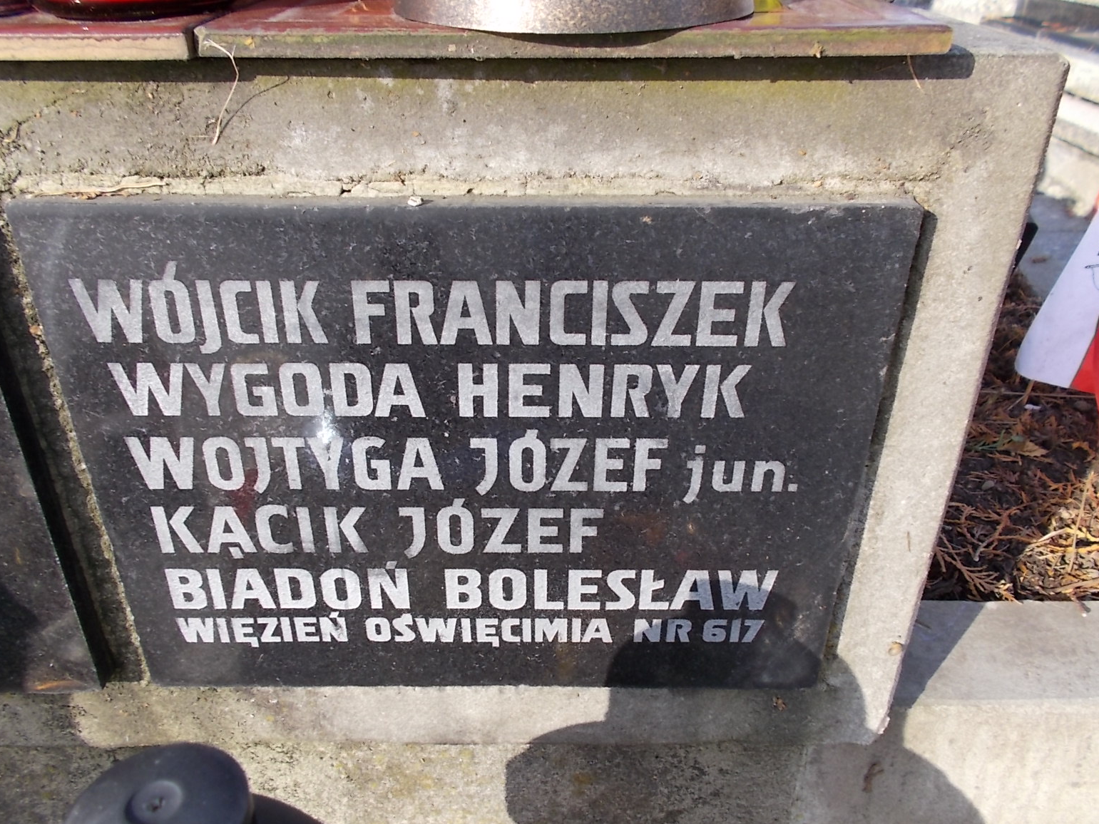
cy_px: 416
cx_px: 533
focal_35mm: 27
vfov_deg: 51.4
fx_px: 857
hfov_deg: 65.3
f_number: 3.2
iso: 80
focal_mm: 4.6
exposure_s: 1/200
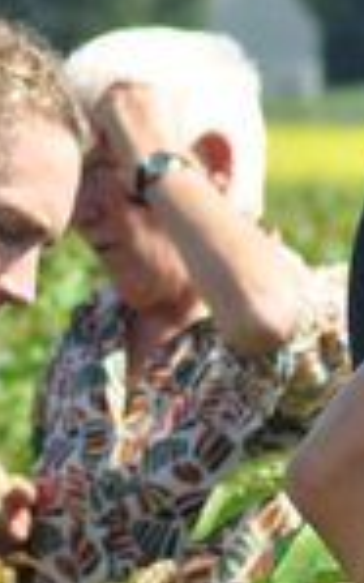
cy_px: 436
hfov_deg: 2.3
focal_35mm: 572
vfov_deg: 3.7
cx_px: -235
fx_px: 9088
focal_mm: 70
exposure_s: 1/500
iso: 200
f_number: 5.6
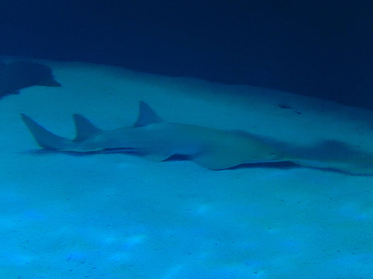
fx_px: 1024
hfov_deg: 20.7
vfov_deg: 15.6
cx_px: 186
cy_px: 140
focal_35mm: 95
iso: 1600
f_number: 5.2
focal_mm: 17
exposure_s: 1/15
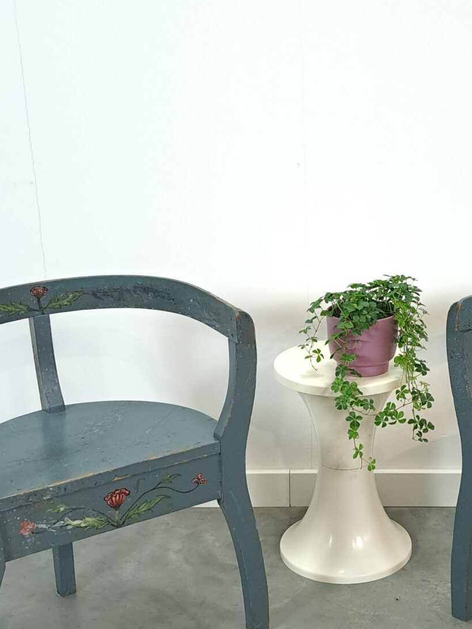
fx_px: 1018
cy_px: 331
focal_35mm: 56
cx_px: 345
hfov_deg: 25.8
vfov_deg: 34.3
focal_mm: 5.23
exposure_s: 1/100
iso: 400
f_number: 1.8
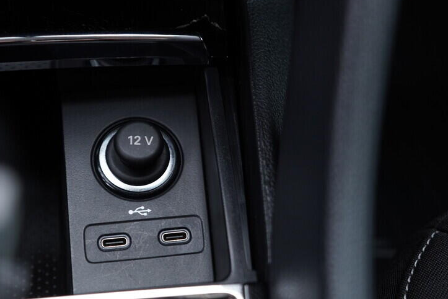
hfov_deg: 38.6
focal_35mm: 51
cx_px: 164
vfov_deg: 26.5
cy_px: 163
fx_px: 635
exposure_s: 1/40
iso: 200
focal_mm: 24
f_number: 2.8
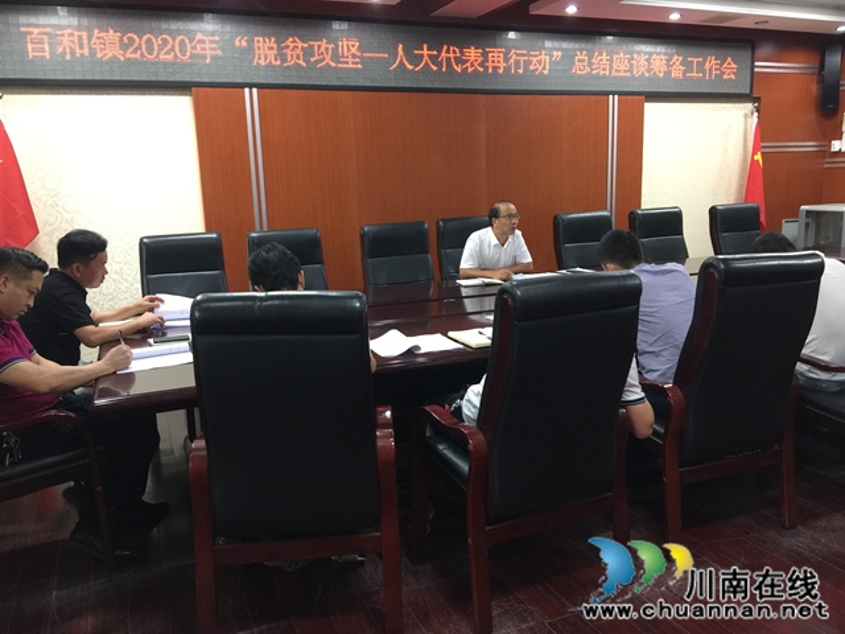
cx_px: 422
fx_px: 708
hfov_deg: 61.7
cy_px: 317
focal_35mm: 29
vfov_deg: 48.2
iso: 80
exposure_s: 1/17
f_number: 2.2
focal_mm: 4.15
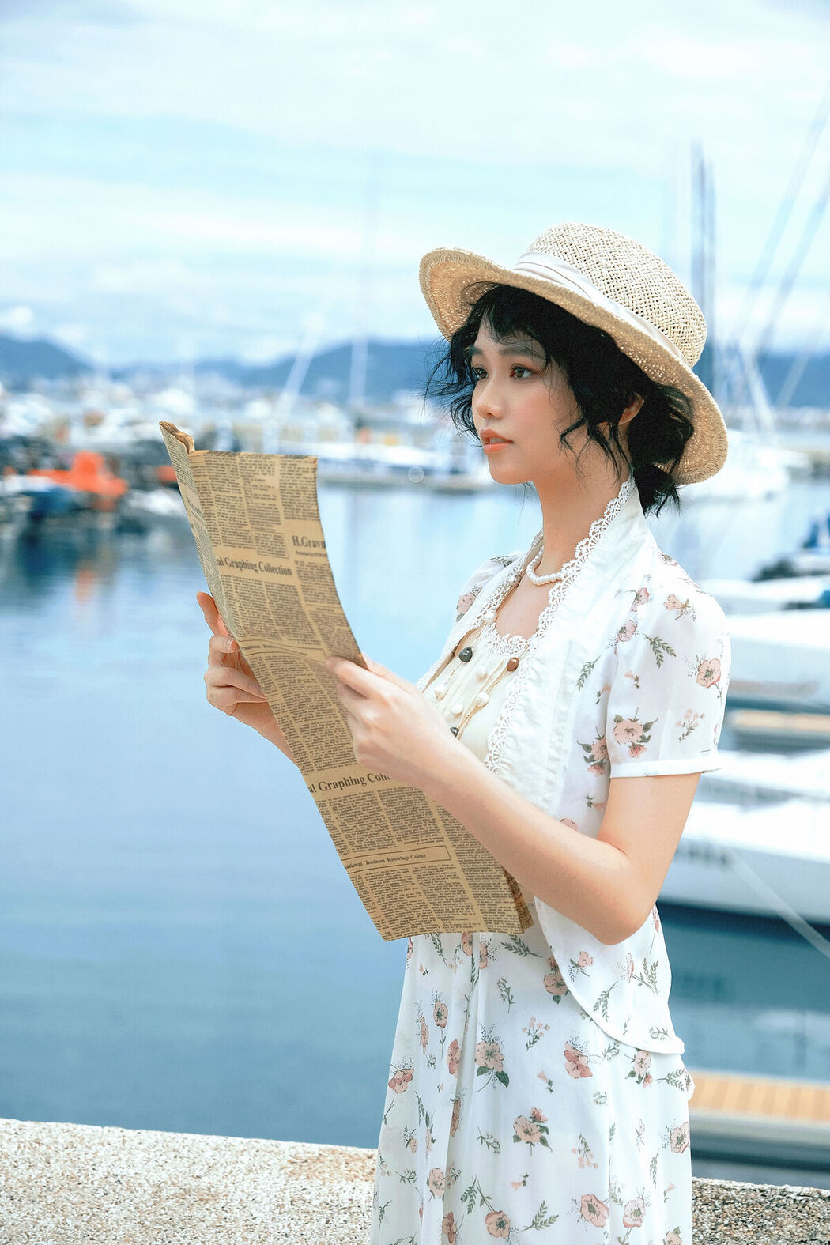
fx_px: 2524
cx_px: 415
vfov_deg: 27.7
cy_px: 622
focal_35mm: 73
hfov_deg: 18.7
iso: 200
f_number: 2.8
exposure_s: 1/2000
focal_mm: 48.5
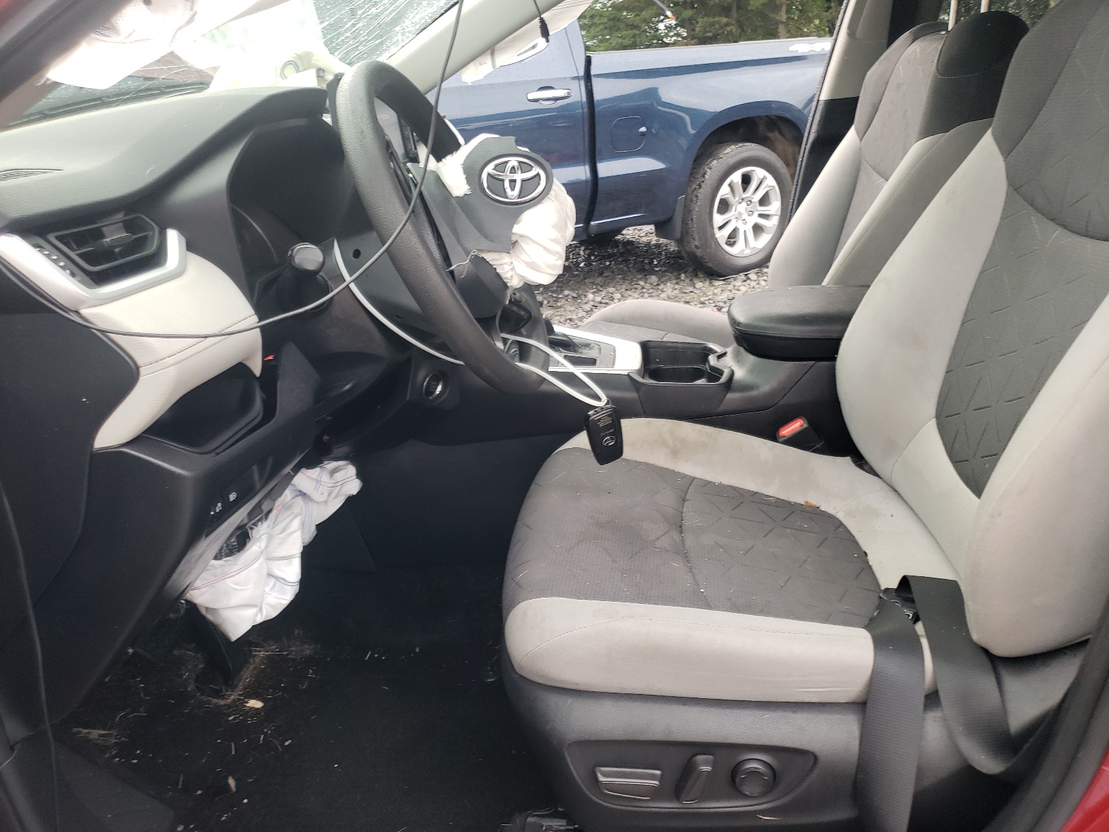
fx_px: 833
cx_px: 554
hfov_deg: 67.3
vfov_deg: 53.1
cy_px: 416
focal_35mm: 26
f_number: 1.5
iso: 76
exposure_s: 1/120
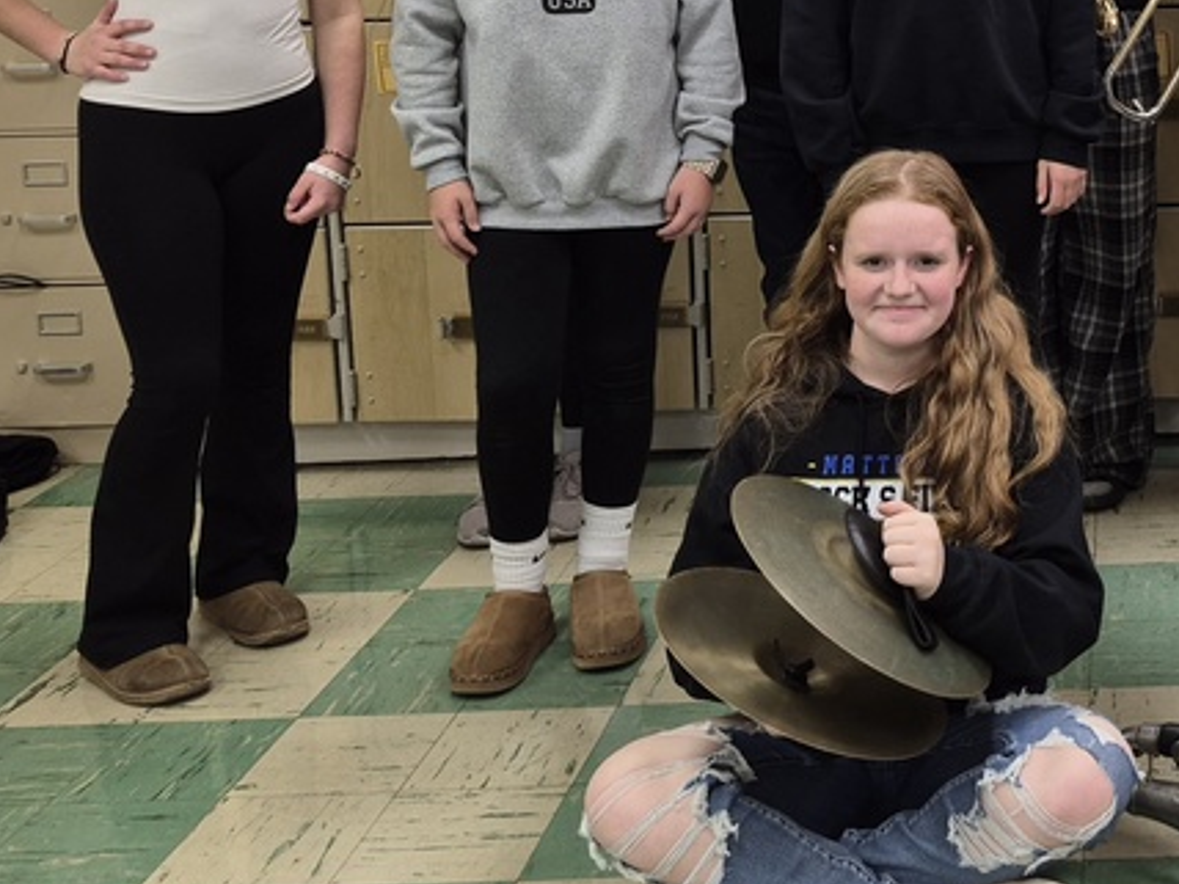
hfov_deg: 40.4
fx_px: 1465
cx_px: 1069
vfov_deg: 32.9
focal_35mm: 43
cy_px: 220
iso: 125
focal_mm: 5.4
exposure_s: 1/120
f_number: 1.8
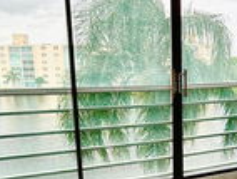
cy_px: 119
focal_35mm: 42
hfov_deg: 43.2
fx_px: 288
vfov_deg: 34.1
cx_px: 179
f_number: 2.2
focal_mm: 2.22
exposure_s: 1/120
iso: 64
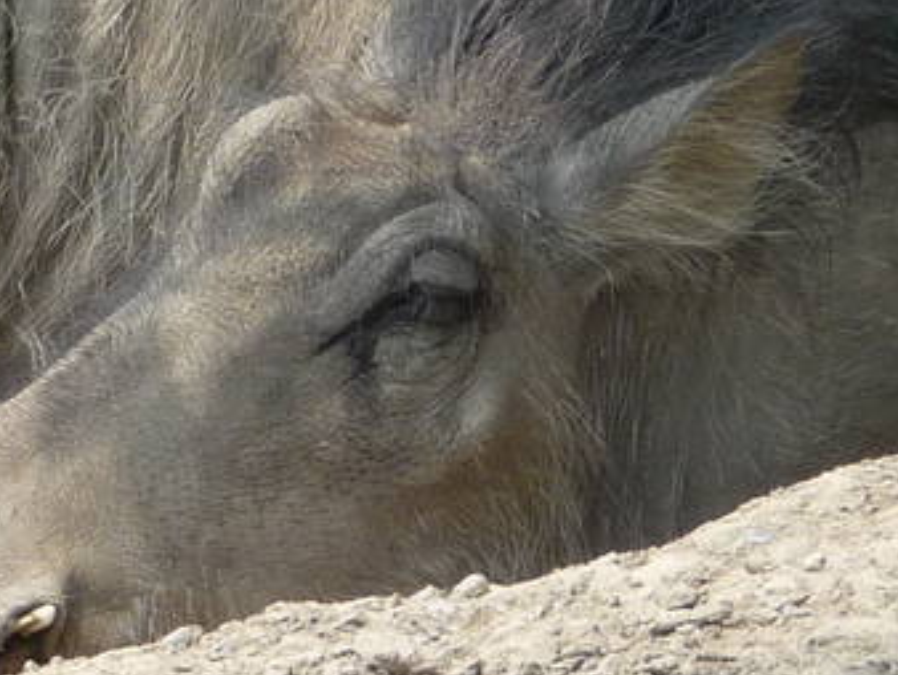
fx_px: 20872
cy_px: 399
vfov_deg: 1.9
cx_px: 351
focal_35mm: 804
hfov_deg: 2.5
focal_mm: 29.1
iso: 100
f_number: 4.8
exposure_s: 1/250
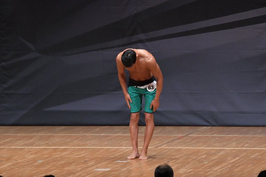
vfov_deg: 4.8
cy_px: 88
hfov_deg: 7.2
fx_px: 2105
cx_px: 133
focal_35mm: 285
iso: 6400
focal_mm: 190
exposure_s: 1/400
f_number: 5.6
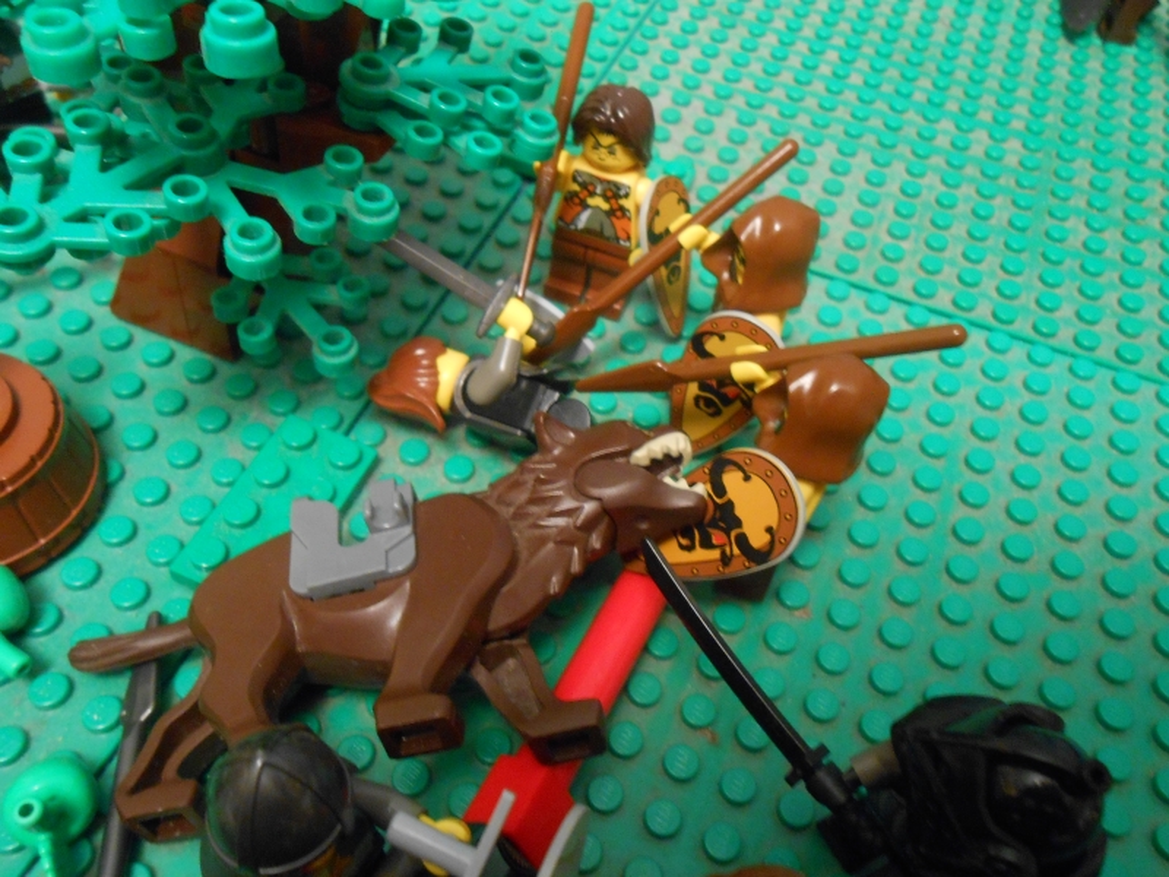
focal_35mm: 30
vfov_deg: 46.8
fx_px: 1013
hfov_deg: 60.0
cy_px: 438
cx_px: 584
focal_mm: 5.3
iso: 400
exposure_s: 1/2
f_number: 3.8
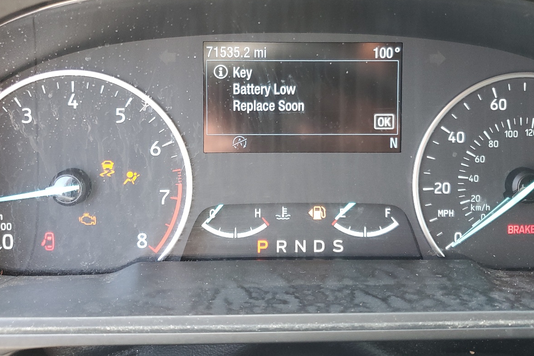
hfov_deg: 51.8
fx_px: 549
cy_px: 124
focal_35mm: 37
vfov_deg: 35.7
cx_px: 284
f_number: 1.5
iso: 86
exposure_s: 1/60.2
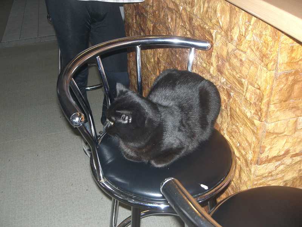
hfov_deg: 49.0
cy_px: 114
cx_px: 151
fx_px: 332
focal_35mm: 38
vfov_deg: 37.7
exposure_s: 1/60
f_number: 3.1
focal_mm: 6.3
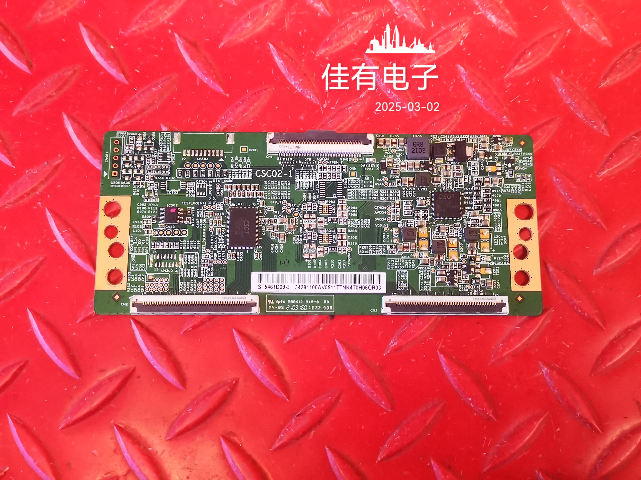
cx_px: 320
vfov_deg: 32.9
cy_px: 240
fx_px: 815
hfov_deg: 42.9
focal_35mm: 44
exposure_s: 1/25
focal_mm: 5.58
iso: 1000
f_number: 1.8
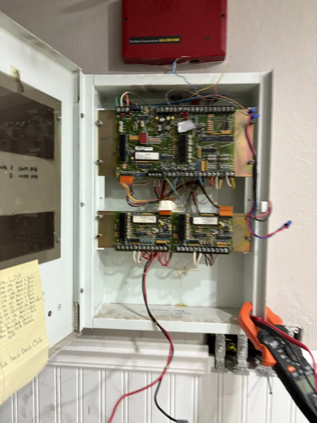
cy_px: 212
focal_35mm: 26
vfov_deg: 67.3
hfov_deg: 53.1
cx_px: 158
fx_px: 317
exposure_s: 1/60
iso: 250
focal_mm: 5.96
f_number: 1.6
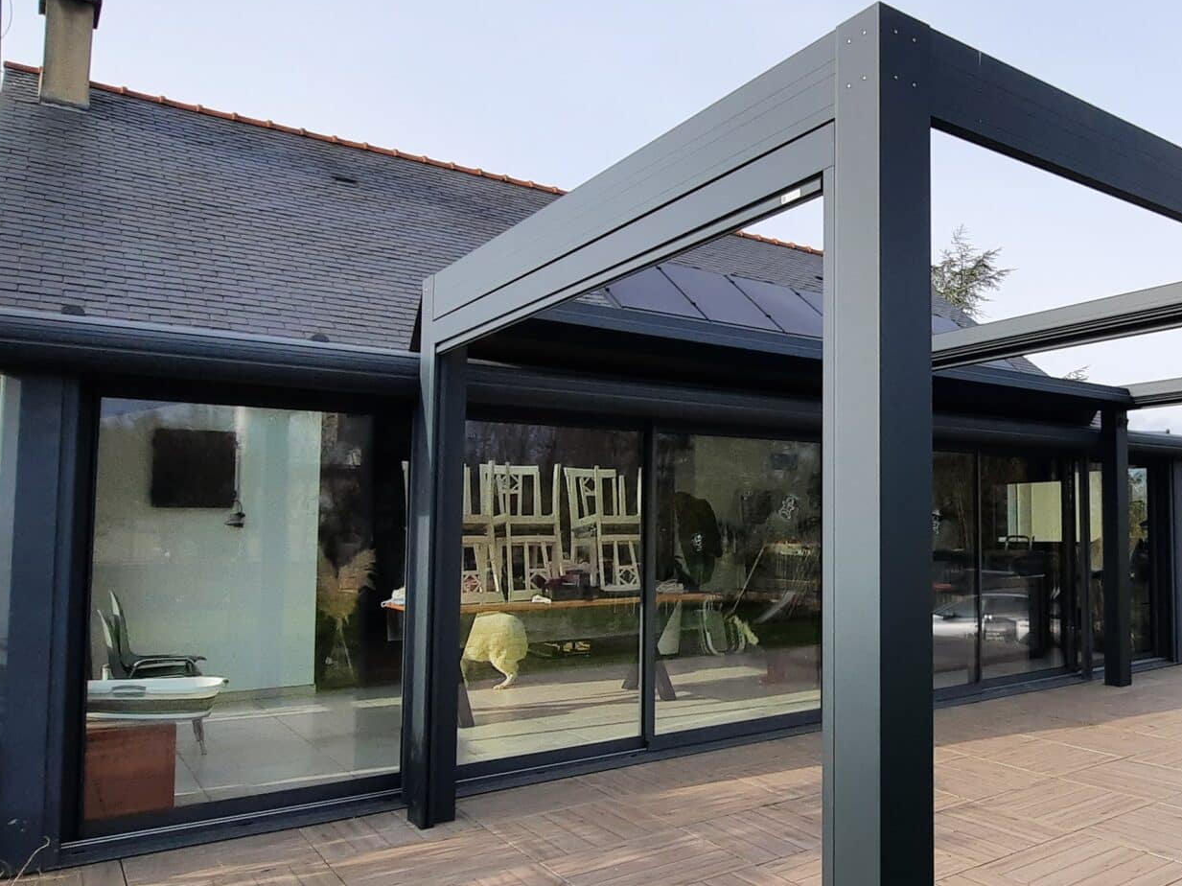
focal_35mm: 27
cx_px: 890
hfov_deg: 61.6
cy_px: 464
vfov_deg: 51.3
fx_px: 922
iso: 40
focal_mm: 1.74
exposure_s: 1/990
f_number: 2.2
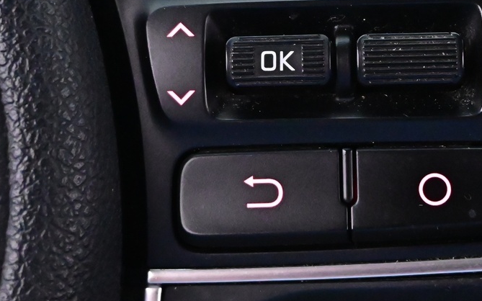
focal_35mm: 117
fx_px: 1532
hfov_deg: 17.8
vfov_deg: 11.2
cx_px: 342
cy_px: 32
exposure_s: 1/25
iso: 6400
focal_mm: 31.5
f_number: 5
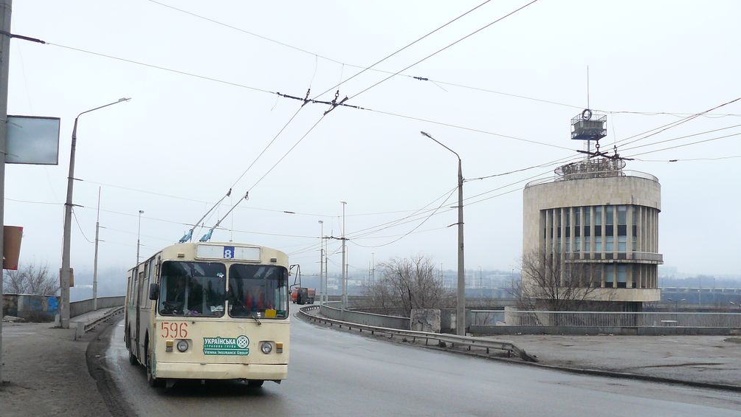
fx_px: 786
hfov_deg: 50.5
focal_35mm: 40
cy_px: 247
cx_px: 371
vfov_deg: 29.7
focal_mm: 6
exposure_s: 1/500
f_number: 2.8
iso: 200
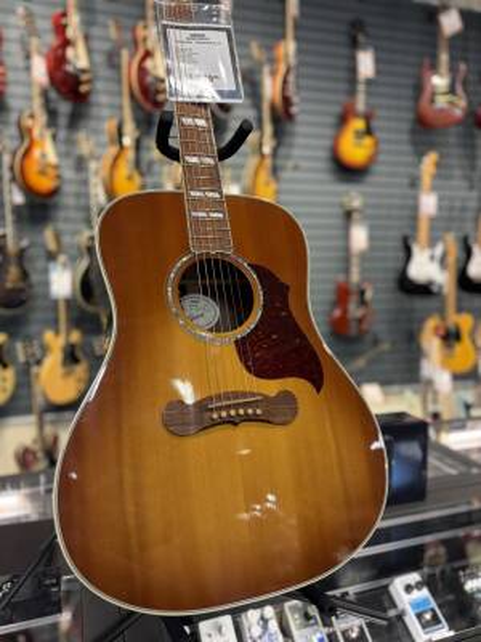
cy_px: 321
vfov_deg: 67.3
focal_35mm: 26
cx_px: 240
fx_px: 482
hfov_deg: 53.1
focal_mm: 5.96
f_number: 1.6
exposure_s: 1/60
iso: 100
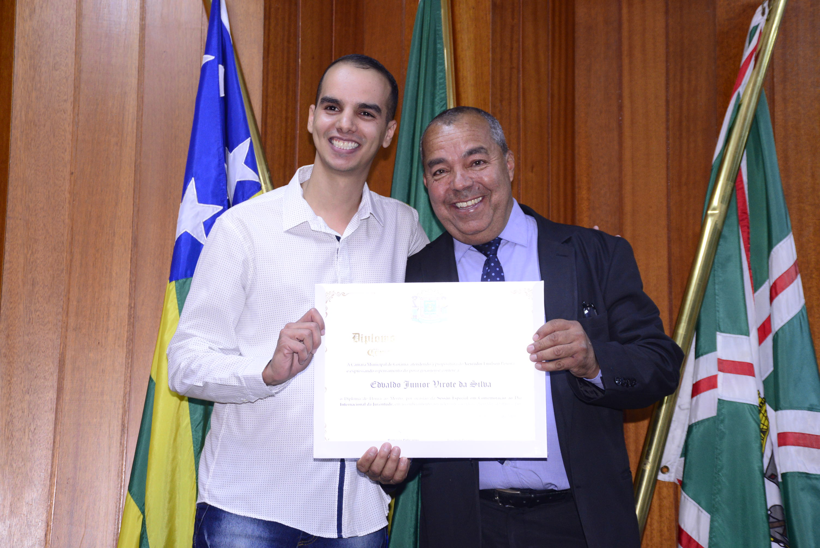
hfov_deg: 30.5
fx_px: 1504
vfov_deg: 20.6
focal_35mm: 66
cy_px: 274
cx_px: 410
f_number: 5.6
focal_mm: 66
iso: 2500
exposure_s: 1/60
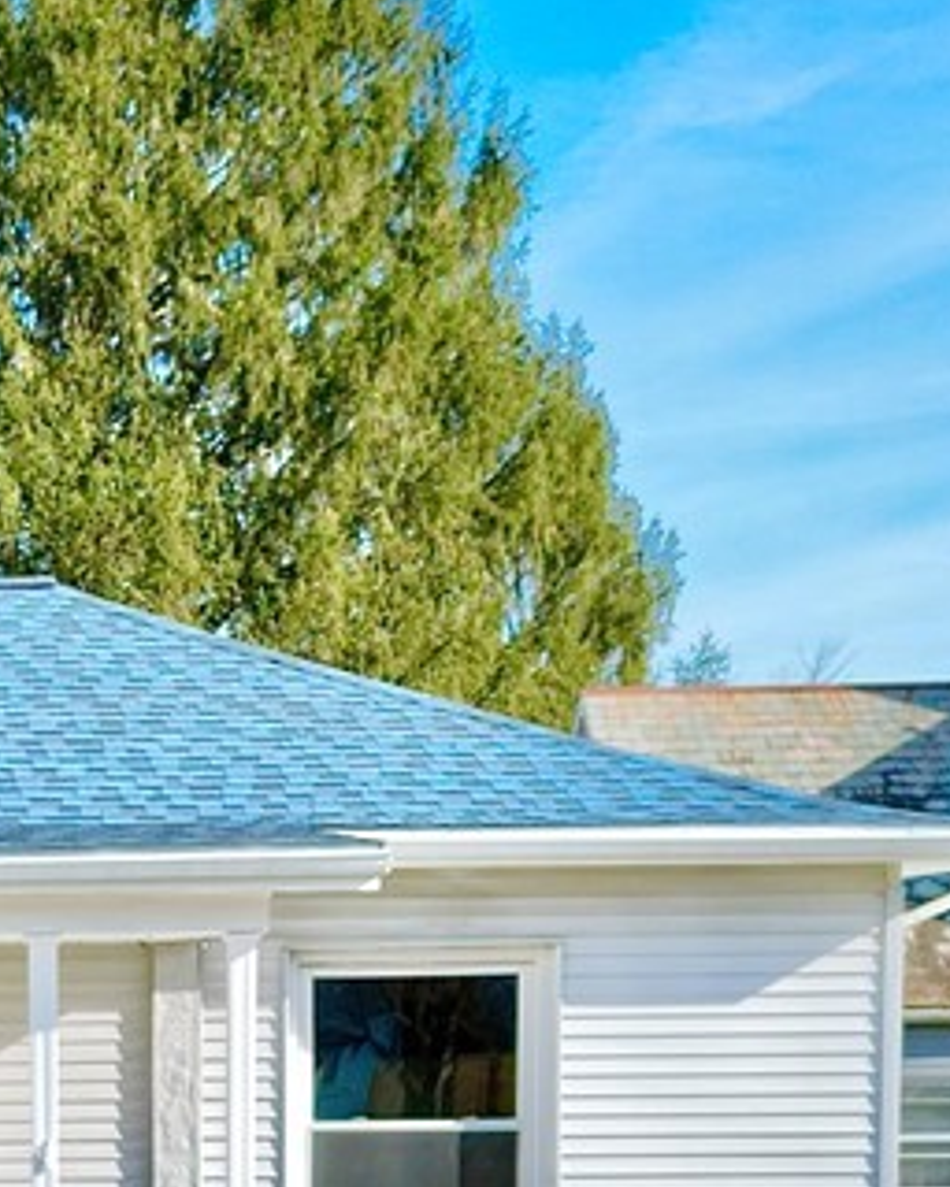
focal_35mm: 75
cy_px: 1224
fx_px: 2636
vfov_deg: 24.1
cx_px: -215
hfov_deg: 19.2
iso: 140
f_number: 1.7
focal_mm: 6.72
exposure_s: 1/2500
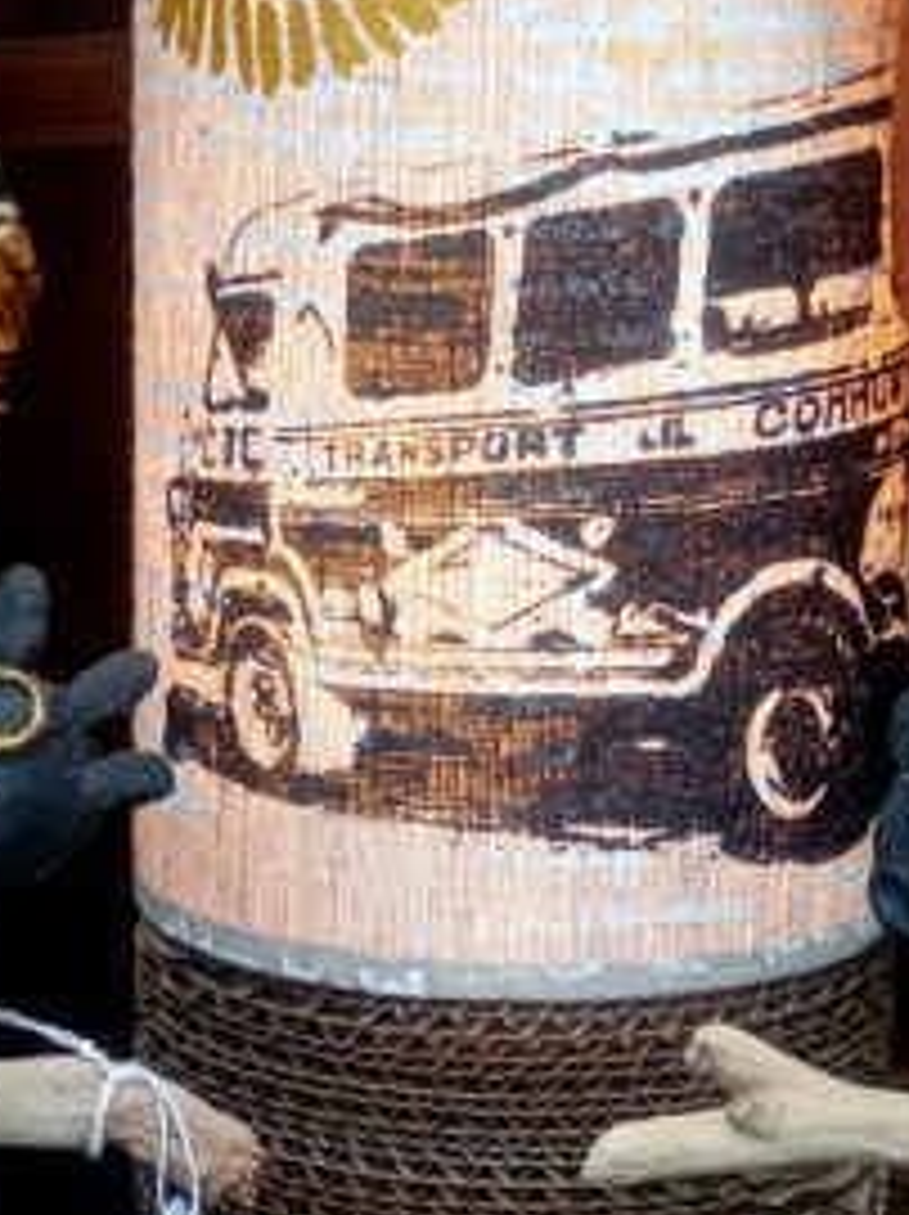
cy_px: 526
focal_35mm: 83
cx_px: 531
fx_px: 2911
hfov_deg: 17.7
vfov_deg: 23.6
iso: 201
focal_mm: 4.27
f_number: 1.8
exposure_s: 1/100
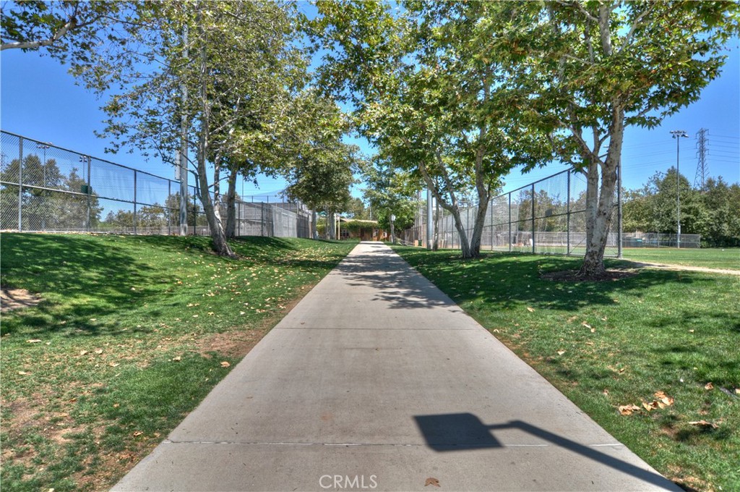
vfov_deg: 67.2
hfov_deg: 90.1
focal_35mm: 18
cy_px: 246
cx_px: 370
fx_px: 370
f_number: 8
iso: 200
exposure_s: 1/640
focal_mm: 12
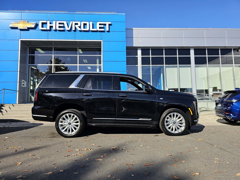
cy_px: 90
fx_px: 159
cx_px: 120
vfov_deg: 58.9
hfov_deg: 73.9
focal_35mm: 23
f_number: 1.7
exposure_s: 1/562
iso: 10
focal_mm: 6.3
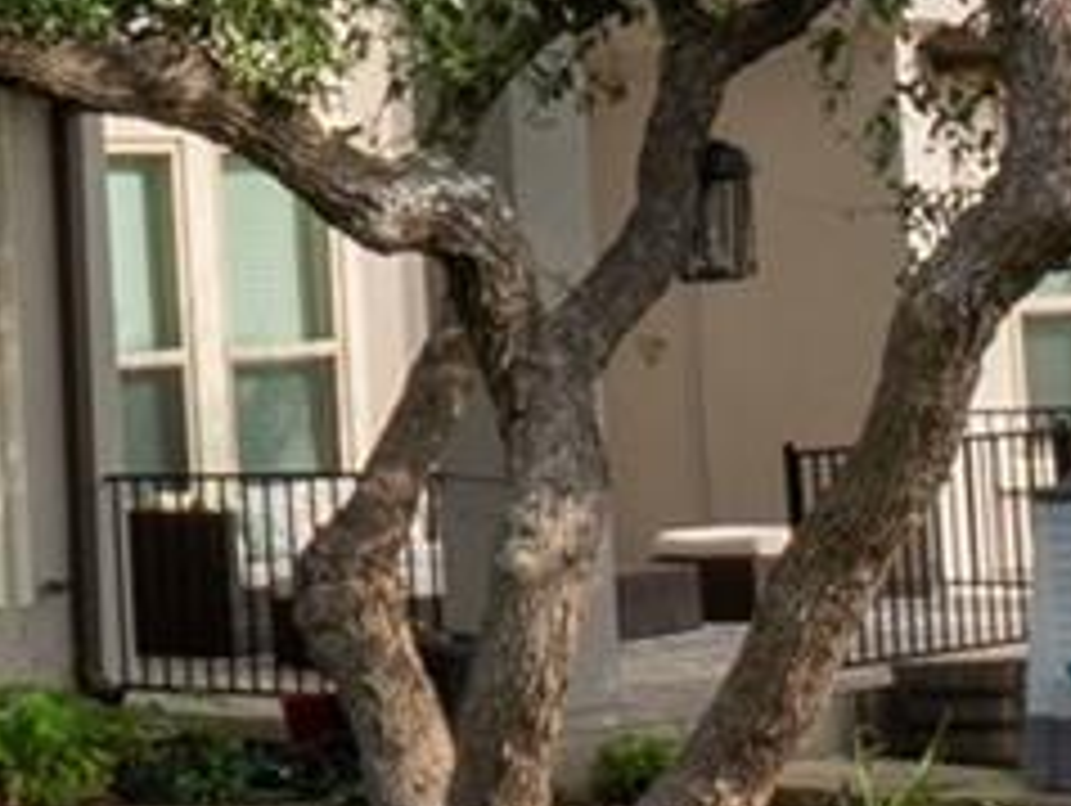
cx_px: -513
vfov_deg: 11.9
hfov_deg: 14.8
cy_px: 92
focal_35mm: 124
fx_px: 3840
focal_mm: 10
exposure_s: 1/160
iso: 100
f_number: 16
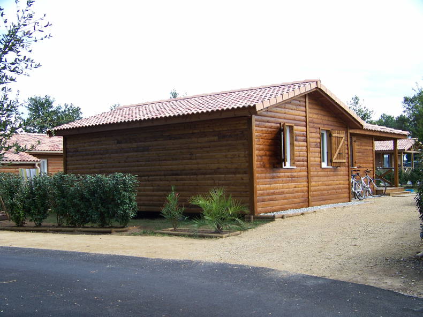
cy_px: 158
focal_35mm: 43
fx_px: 525
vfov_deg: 33.6
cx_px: 212
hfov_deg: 43.9
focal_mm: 6.75
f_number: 2.8
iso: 64
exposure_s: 1/400
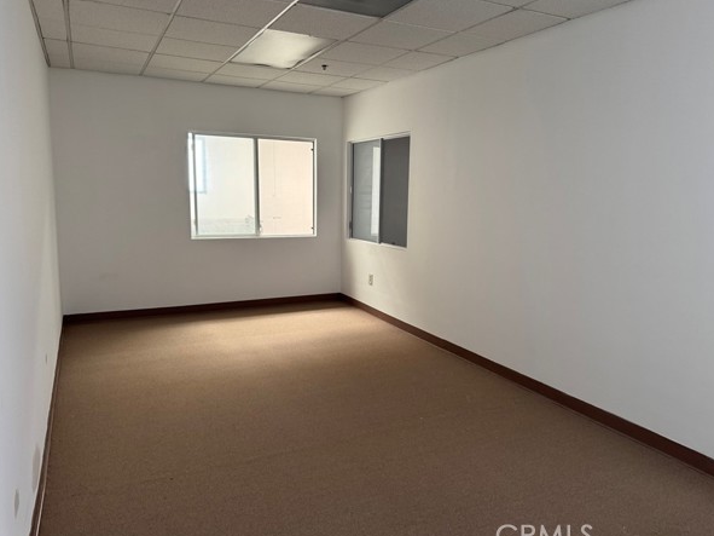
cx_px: 379
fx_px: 536
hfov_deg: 67.2
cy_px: 263
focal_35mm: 26
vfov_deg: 53.0
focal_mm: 6.76
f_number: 1.78
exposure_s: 1/82
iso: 200
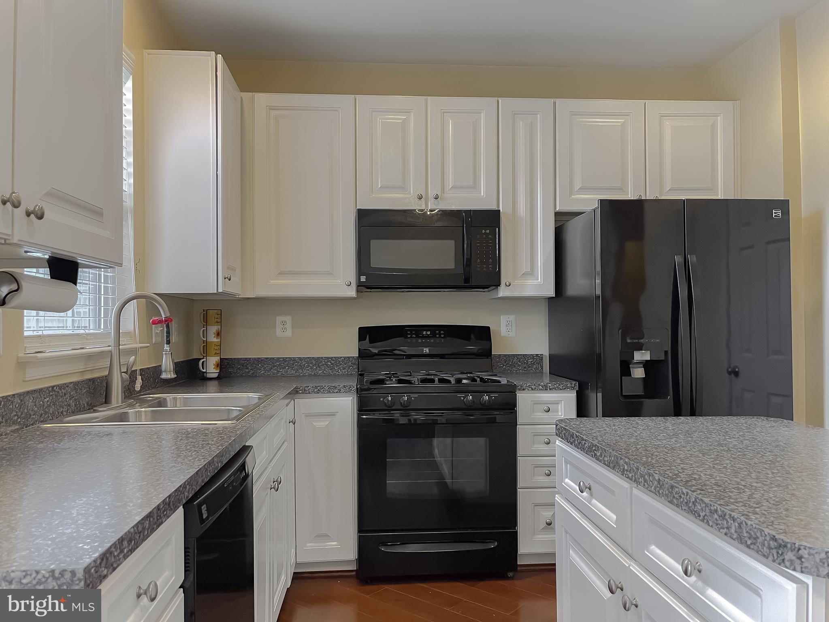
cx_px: 414
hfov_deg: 69.4
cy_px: 311
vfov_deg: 54.9
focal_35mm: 25
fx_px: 599
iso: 100
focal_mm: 5.1
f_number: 1.6
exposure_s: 1/60
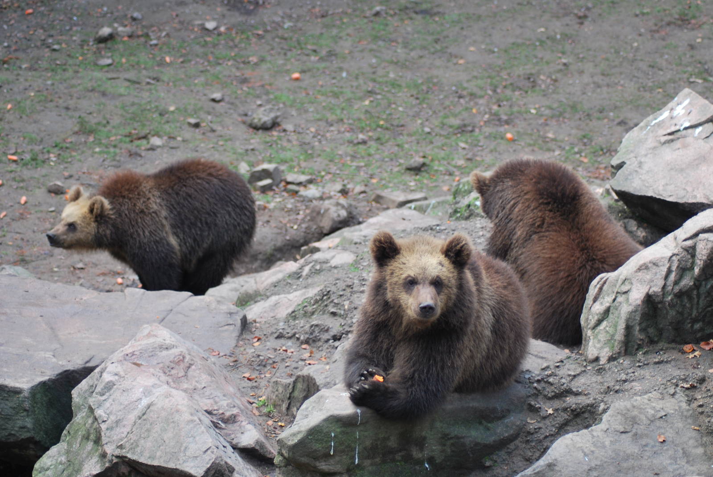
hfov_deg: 19.4
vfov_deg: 13.1
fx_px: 2082
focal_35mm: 105
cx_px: 356
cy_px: 238
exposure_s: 1/125
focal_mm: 70
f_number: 4
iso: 220
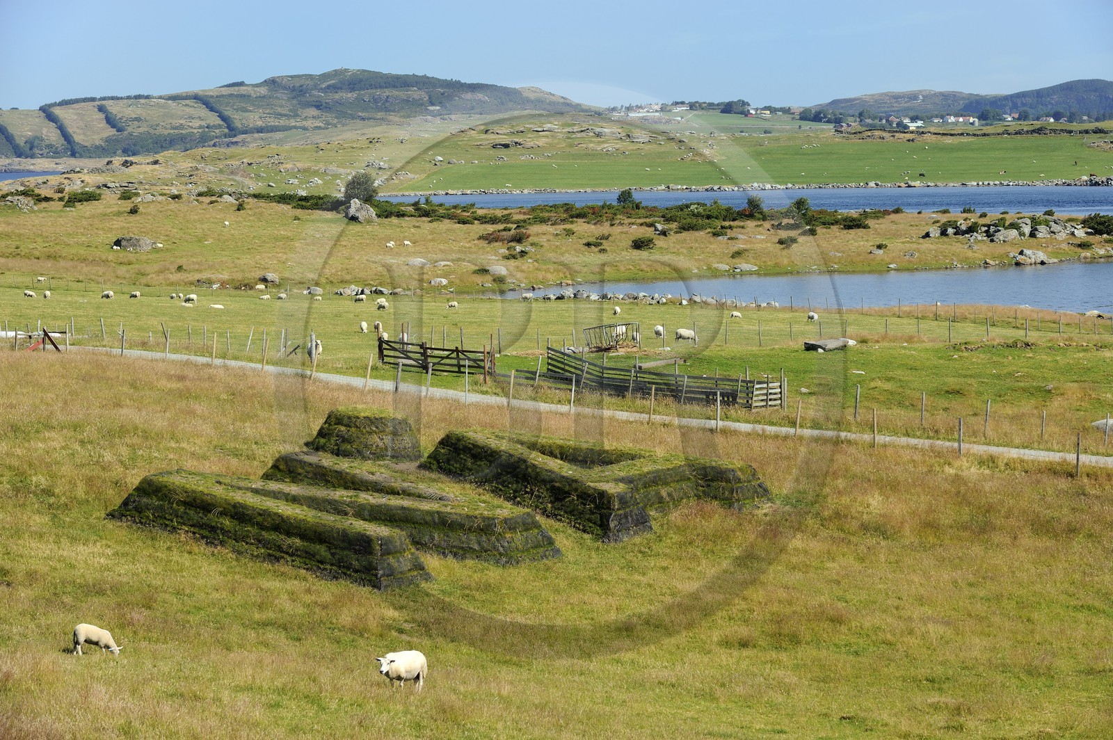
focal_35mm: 102
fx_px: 3151
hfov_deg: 20.0
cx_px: 556
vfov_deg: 13.4
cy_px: 370
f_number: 9
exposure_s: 1/320
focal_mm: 102
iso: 200
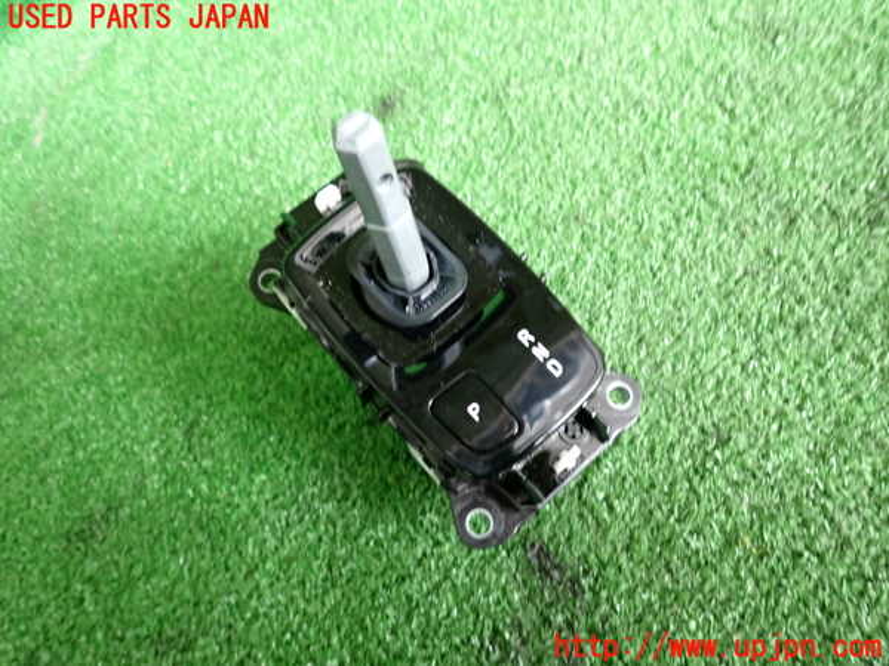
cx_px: 444
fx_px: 642
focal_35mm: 25
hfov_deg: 69.4
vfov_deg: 54.9
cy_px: 333
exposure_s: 1/30
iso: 400
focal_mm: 4.5
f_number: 2
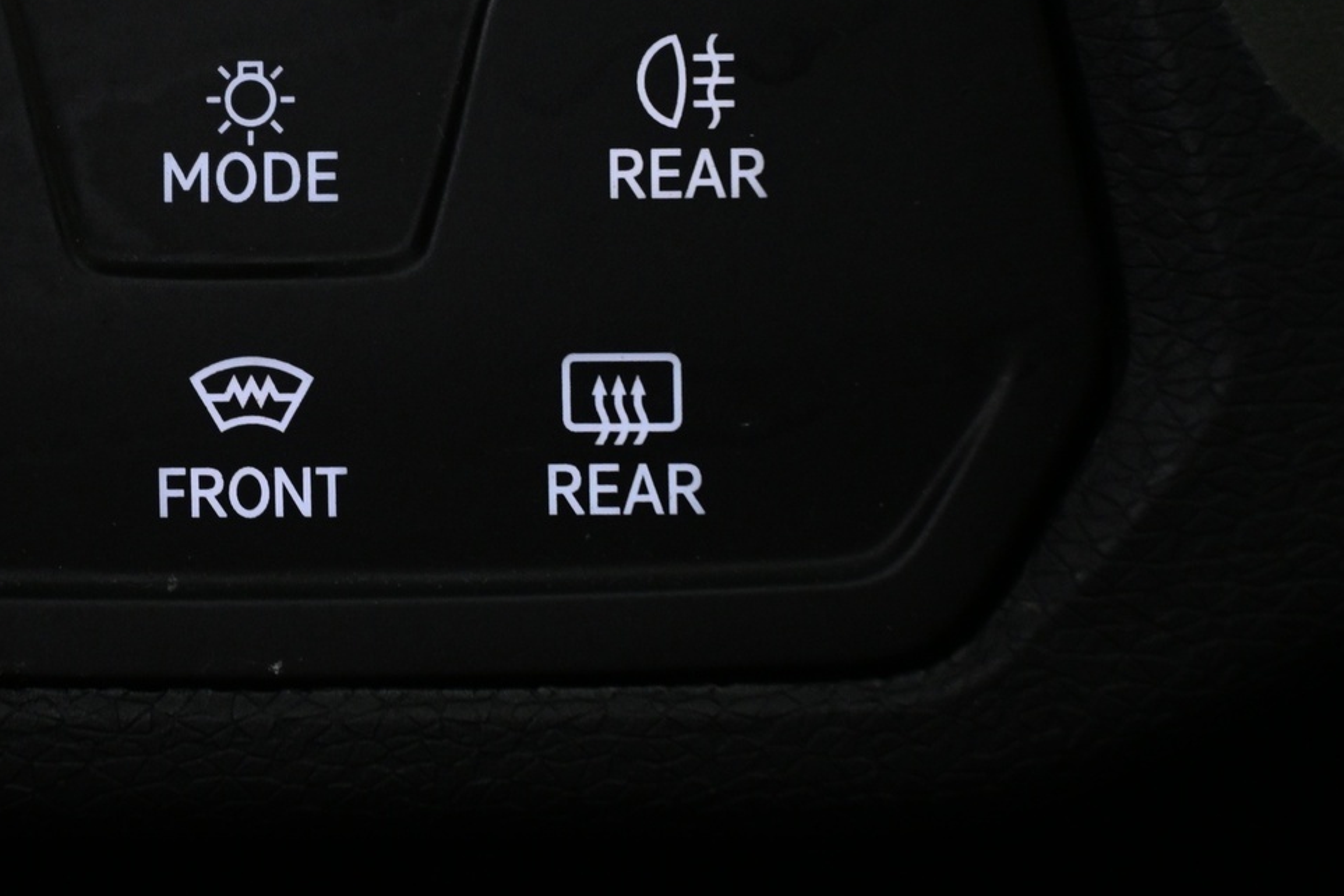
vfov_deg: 12.3
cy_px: 152
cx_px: 233
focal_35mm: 111
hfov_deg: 18.2
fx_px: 4144
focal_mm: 44
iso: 1600
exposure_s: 1/15
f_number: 6
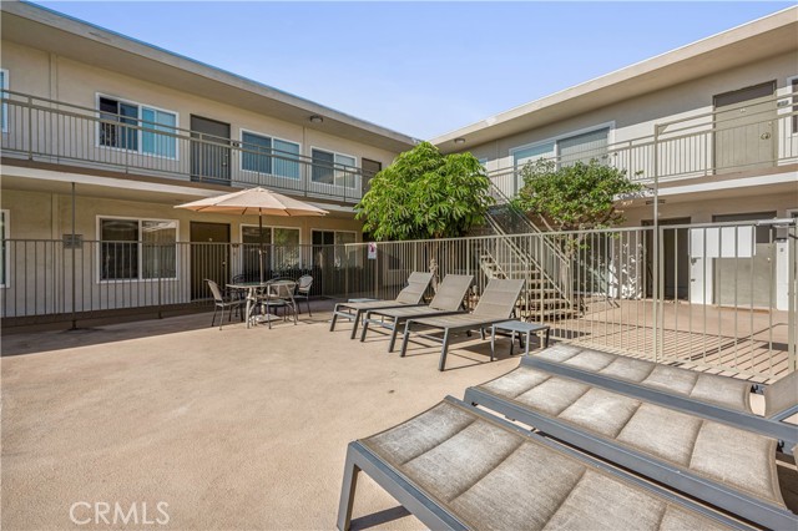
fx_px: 310
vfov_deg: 81.1
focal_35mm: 14
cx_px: 399
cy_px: 266
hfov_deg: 104.3
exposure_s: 1/160
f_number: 10
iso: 100
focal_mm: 14
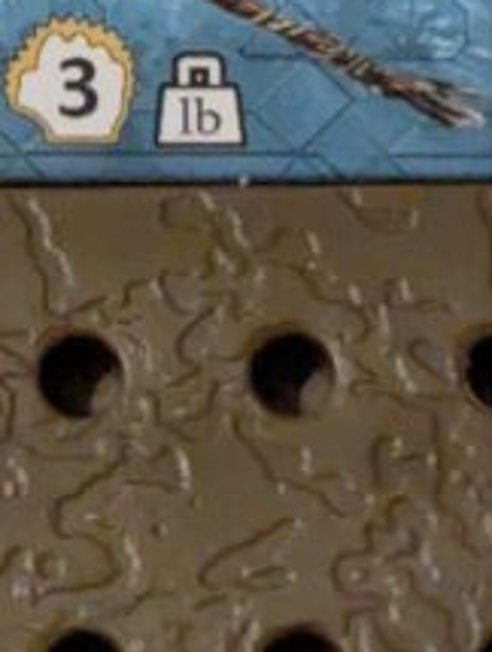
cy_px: -234
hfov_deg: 6.5
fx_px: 4327
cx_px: -44
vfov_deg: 8.5
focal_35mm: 229
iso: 3280
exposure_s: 1/99.9
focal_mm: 6.81
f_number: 1.85
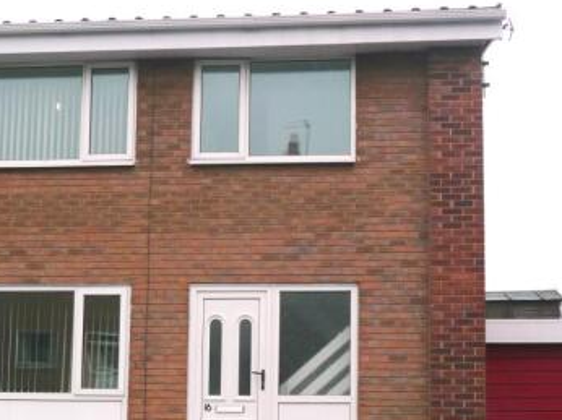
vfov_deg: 22.7
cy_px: 320
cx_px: 309
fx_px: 1038
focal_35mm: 64
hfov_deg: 30.3
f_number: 3.8
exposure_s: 1/320
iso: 100
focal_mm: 6.2
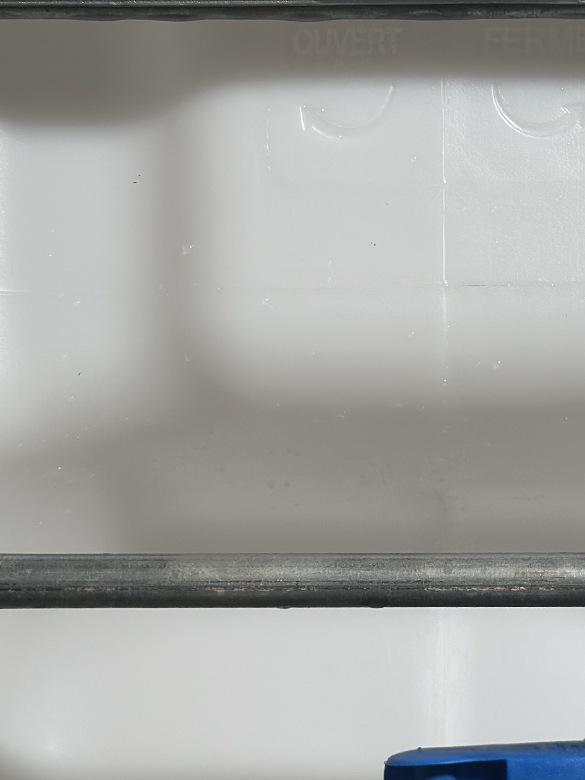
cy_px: 521
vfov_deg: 20.6
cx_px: 421
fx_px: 2140
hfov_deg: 15.5
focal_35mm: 95
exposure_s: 1/50
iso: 100
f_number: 1.78
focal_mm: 6.86
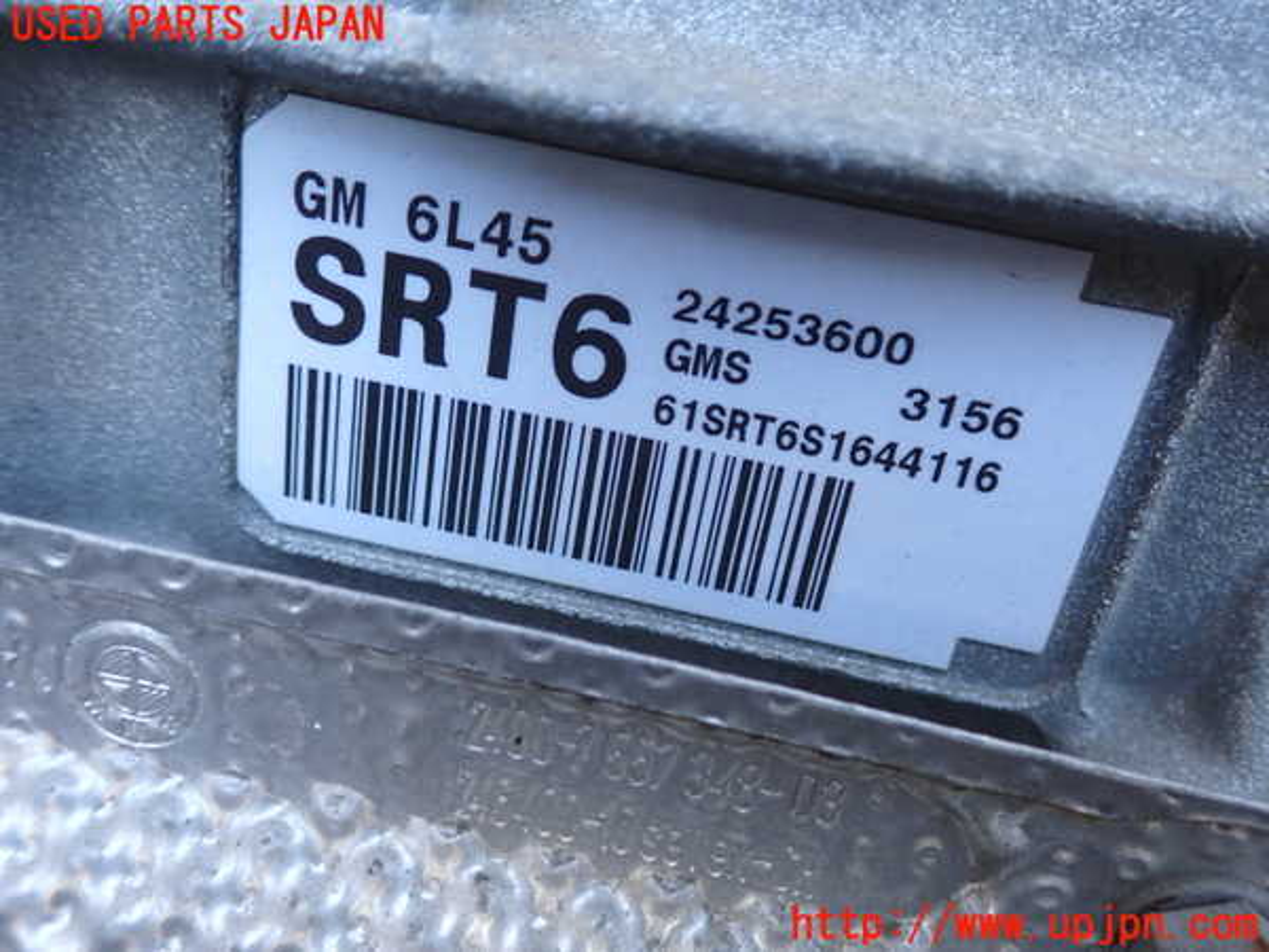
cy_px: 476
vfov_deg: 46.8
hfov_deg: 60.0
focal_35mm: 30
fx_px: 1100
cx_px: 634
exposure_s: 1/60
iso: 125
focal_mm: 5.4
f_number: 2.3
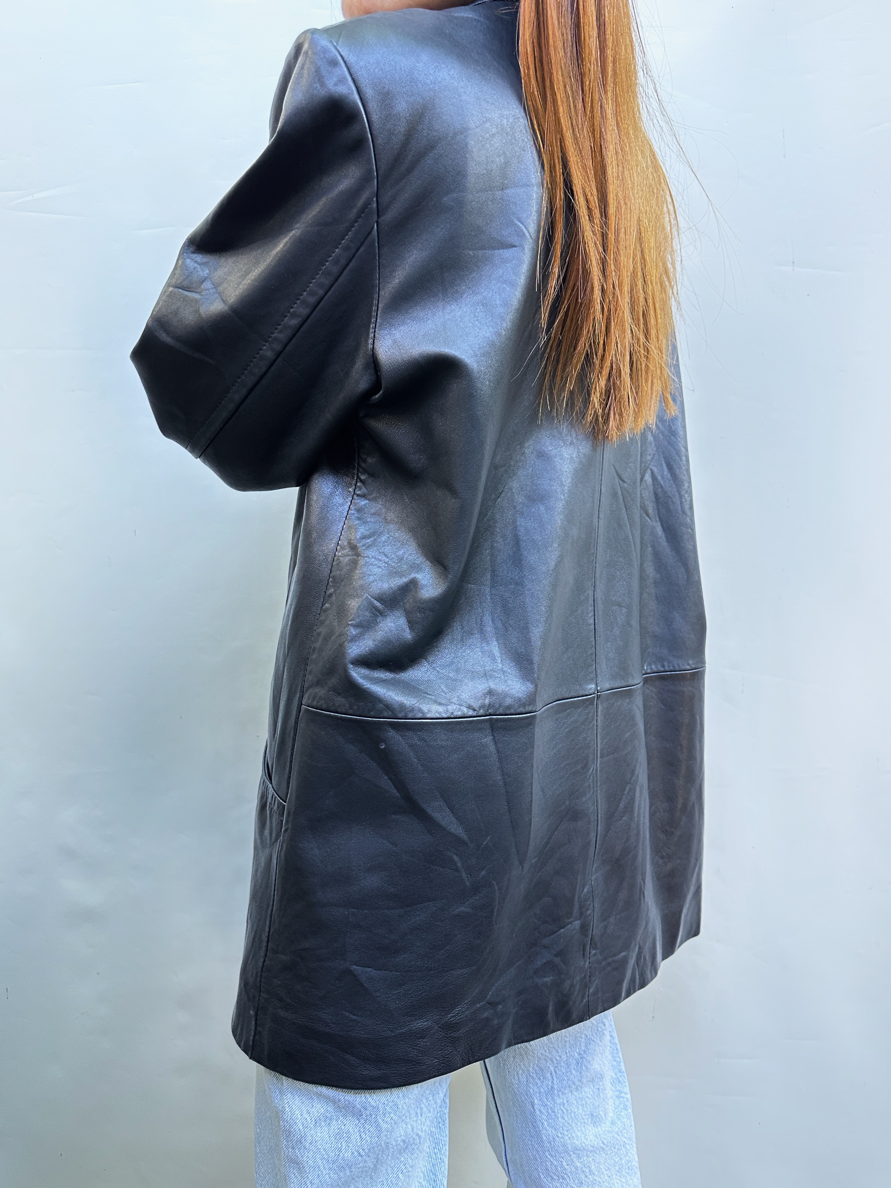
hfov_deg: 56.8
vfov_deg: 71.6
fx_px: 824
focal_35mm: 24
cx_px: 446
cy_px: 594
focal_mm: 6.86
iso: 250
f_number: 1.78
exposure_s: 1/72
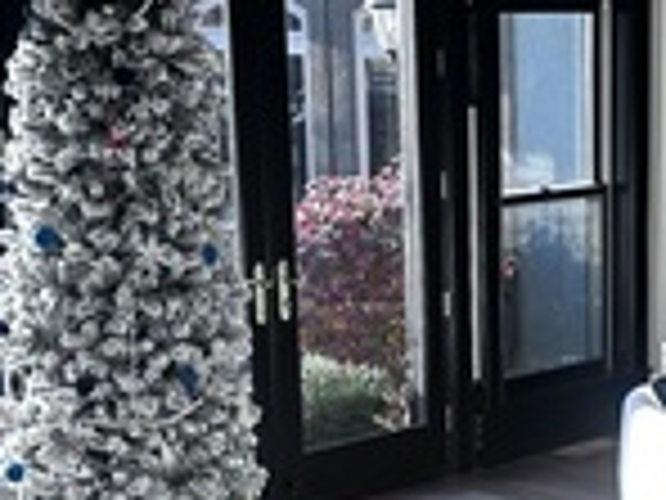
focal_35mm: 97
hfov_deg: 19.7
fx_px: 1866
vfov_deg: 15.1
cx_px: 639
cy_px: 423
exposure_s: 1/120
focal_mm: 6.86
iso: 64
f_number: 1.78
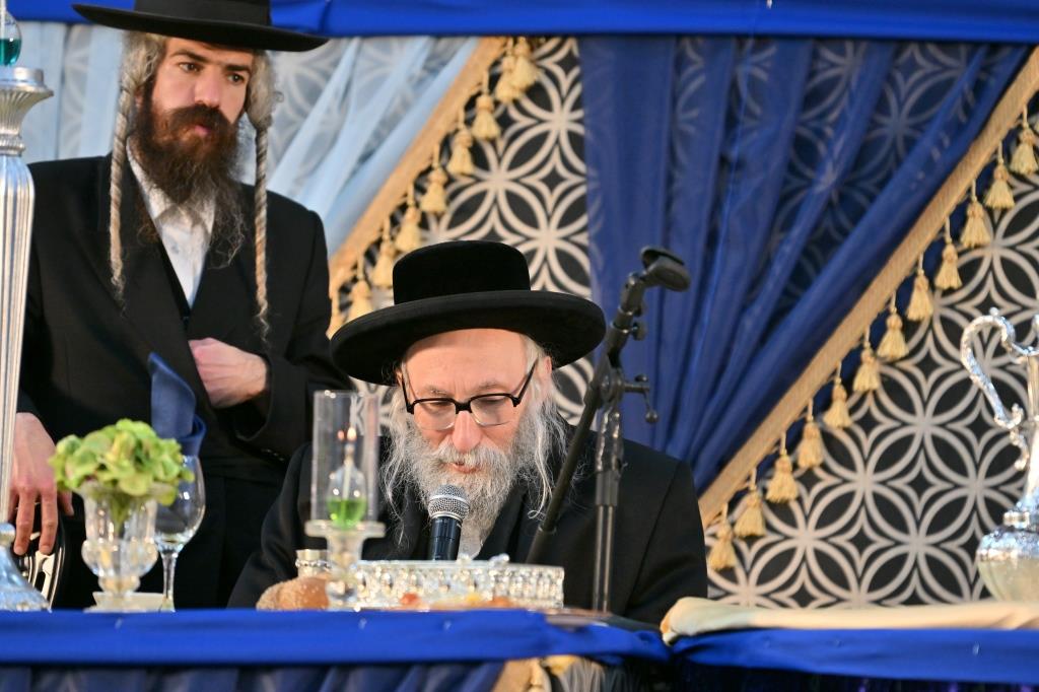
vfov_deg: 4.6
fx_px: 8655
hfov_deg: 6.9
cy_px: 346
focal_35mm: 300
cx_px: 520
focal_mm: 200
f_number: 2.8
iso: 400
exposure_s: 1/320
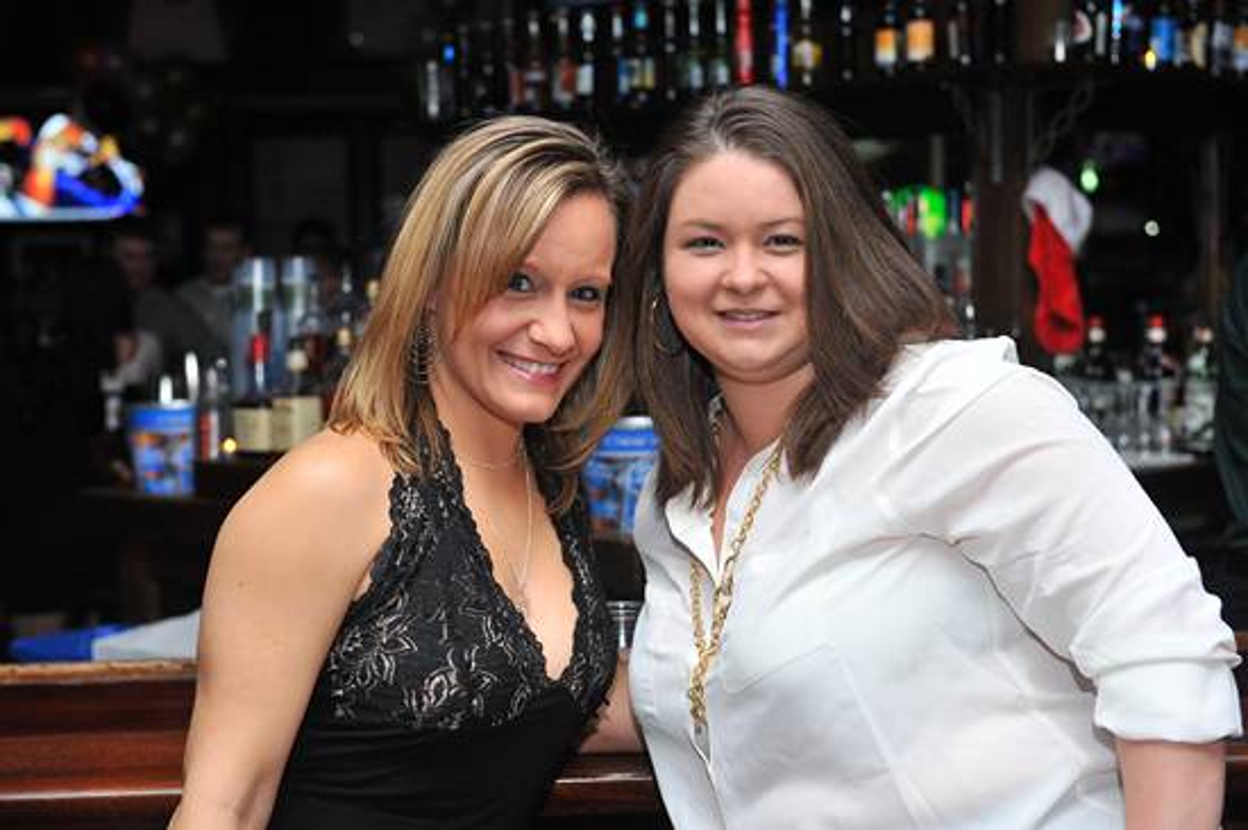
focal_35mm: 62
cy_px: 415
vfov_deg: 21.9
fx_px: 2148
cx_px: 624
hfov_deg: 32.4
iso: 1000
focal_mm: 62
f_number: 5.6
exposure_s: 1/100
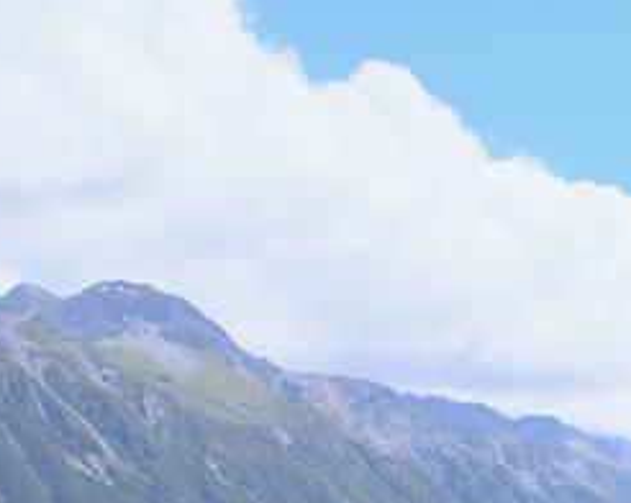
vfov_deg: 10.6
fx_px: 2554
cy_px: 869
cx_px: 1149
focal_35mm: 137
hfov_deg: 12.8
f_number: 8
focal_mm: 23
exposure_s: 1/600
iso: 640
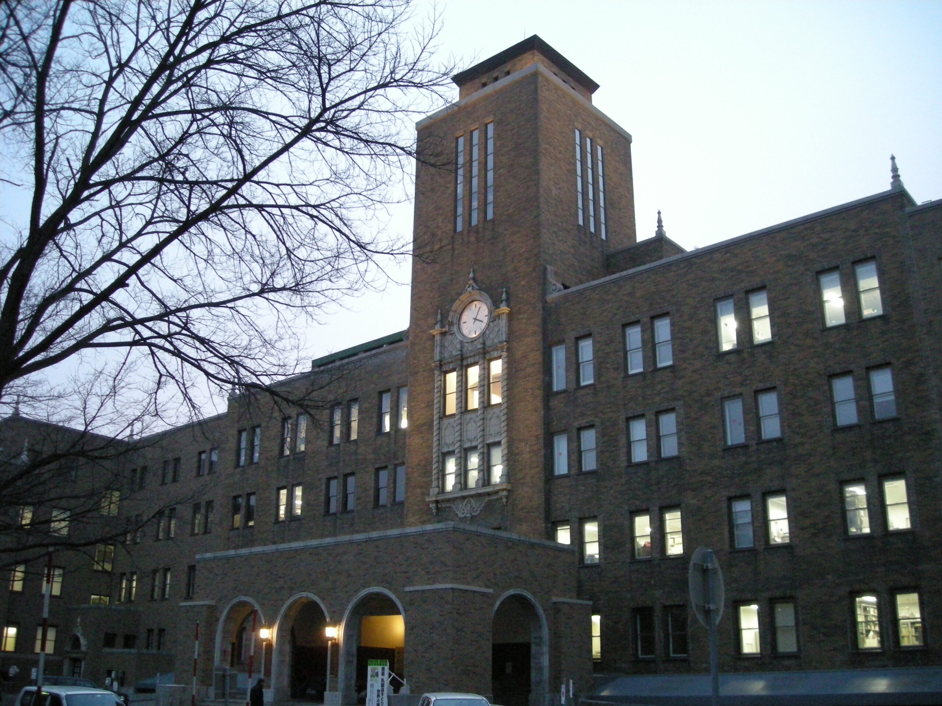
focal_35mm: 35
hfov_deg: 52.6
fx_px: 952
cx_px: 471
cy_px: 353
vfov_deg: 40.7
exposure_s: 1/28.6
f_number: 2.8
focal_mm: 5.7
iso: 400
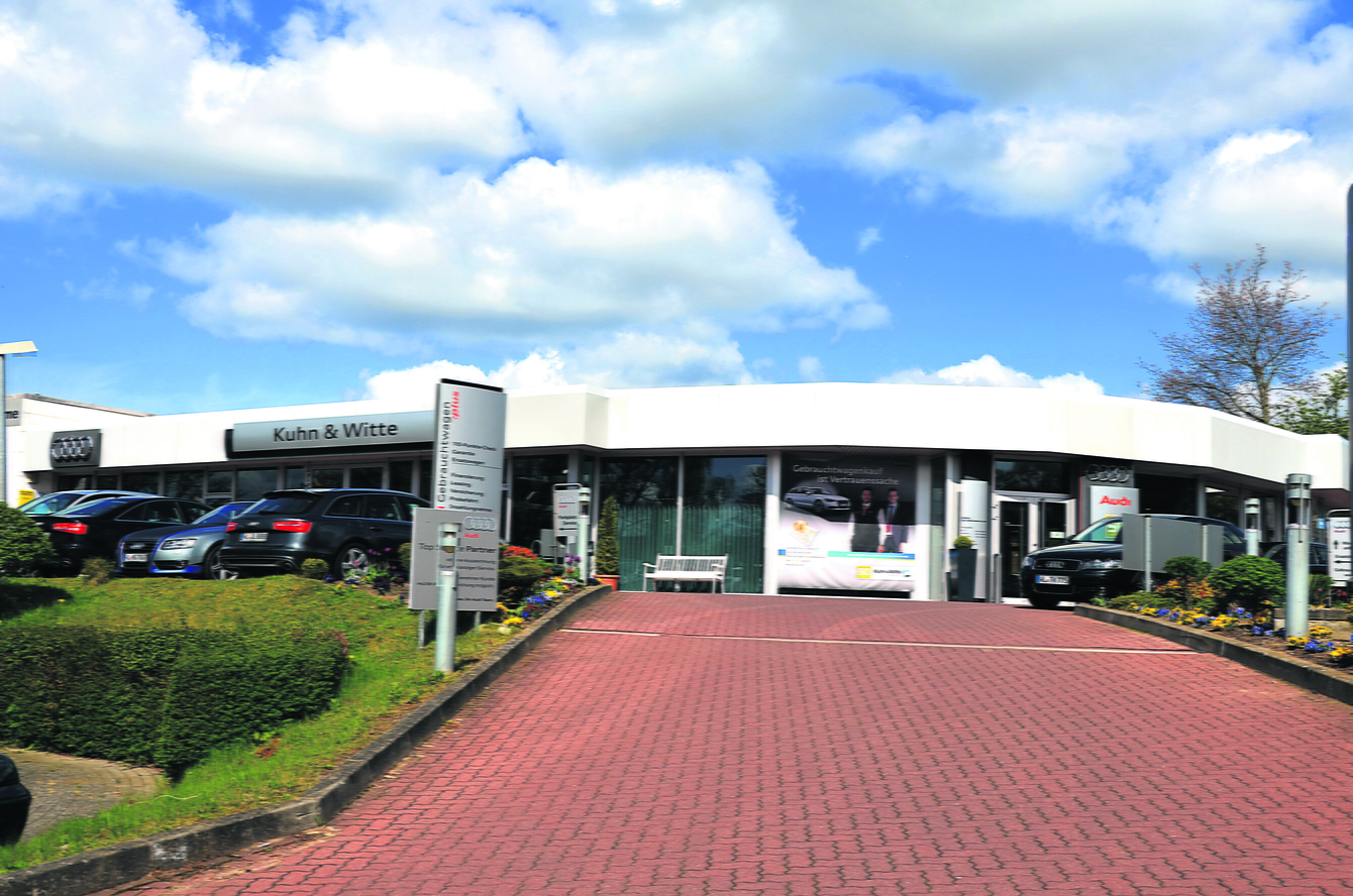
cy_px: 448
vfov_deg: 34.1
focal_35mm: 39
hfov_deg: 49.6
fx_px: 1463
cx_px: 676
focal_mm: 26
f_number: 9
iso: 100
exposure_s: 1/320
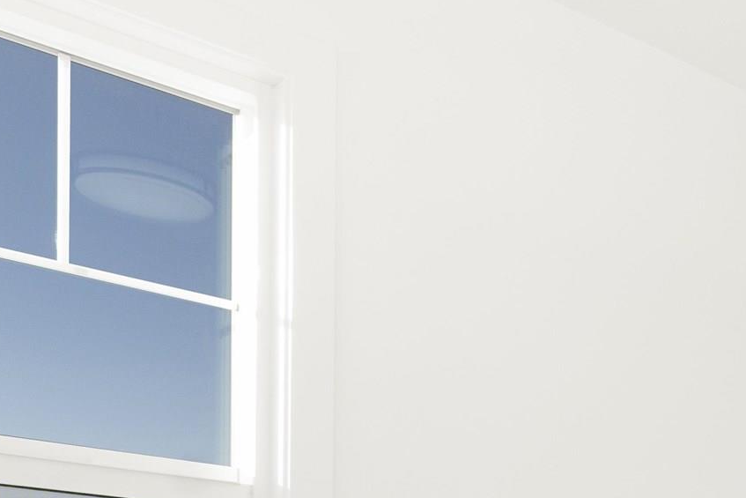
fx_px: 1240
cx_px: 987
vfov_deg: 20.0
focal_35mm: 60
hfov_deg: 27.5
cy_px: 717
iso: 200
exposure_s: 1/30
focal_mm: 11
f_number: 9.5
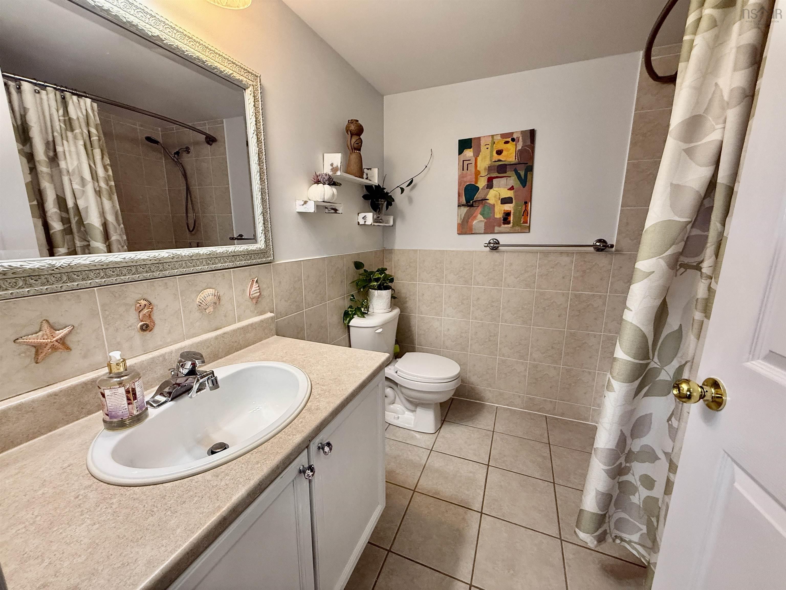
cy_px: 295
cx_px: 393
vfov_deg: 85.7
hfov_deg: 102.1
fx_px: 318
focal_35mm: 14
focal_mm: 2.22
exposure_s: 1/60
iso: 200
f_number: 2.2
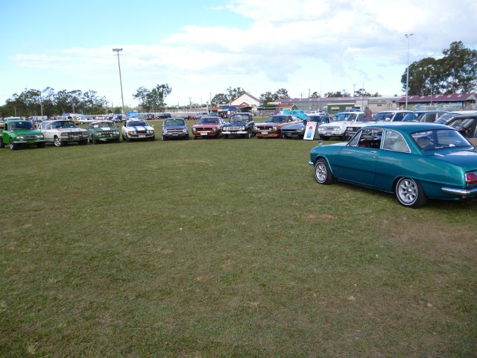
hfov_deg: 63.4
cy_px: 179
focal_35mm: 28
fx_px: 386
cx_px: 238
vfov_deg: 49.7
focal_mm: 5
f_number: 3.1
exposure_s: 1/400
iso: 100
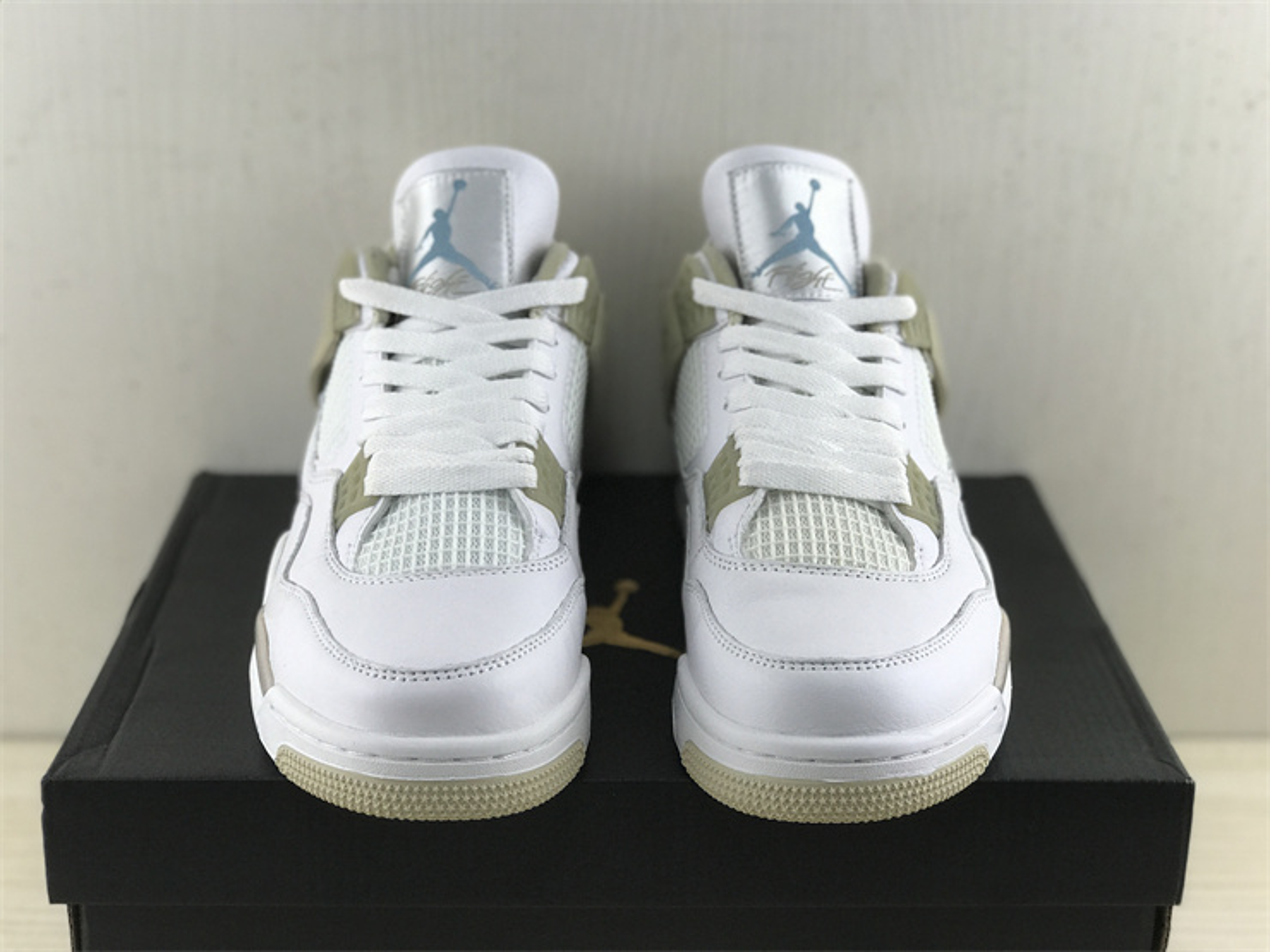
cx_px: 635
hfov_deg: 33.8
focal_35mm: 57
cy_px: 476
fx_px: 2091
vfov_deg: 25.7
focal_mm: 6.6
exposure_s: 1/50
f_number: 2.8
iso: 40
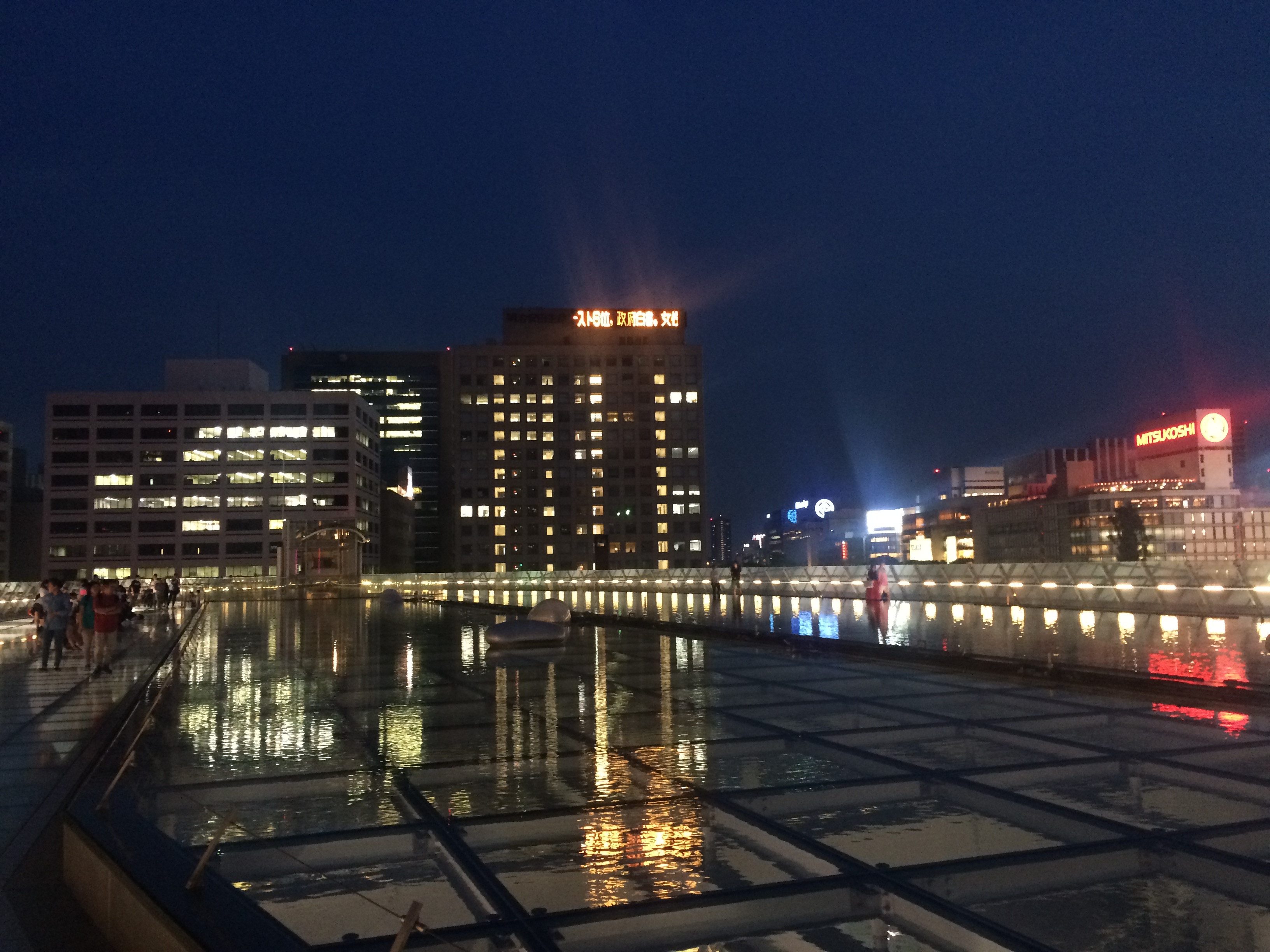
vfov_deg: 48.2
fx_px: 1064
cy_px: 476
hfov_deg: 61.7
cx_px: 635
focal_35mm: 29
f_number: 2.2
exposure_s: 1/17
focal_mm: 4.15
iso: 250
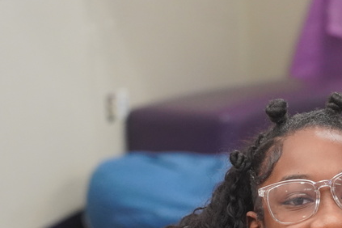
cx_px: 375
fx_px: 1425
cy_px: 267
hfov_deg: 13.4
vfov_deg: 9.0
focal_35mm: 150
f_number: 4
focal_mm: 62
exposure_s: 1/160
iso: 6400
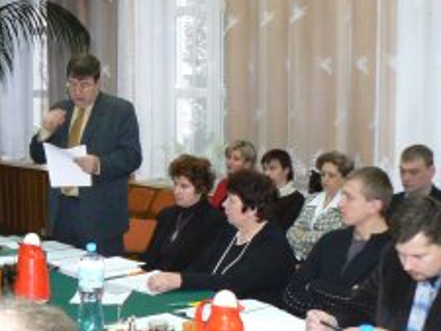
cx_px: 80
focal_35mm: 64
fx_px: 816
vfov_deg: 22.9
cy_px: 196
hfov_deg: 29.5
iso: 250
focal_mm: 6
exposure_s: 1/30
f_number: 2.8
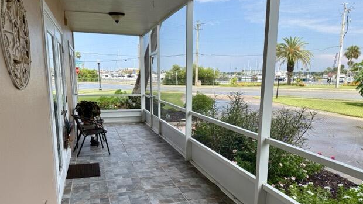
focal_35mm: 27
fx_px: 260
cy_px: 123
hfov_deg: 69.8
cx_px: 178
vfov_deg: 42.7
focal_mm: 6.76
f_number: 1.78
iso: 80
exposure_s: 1/1075
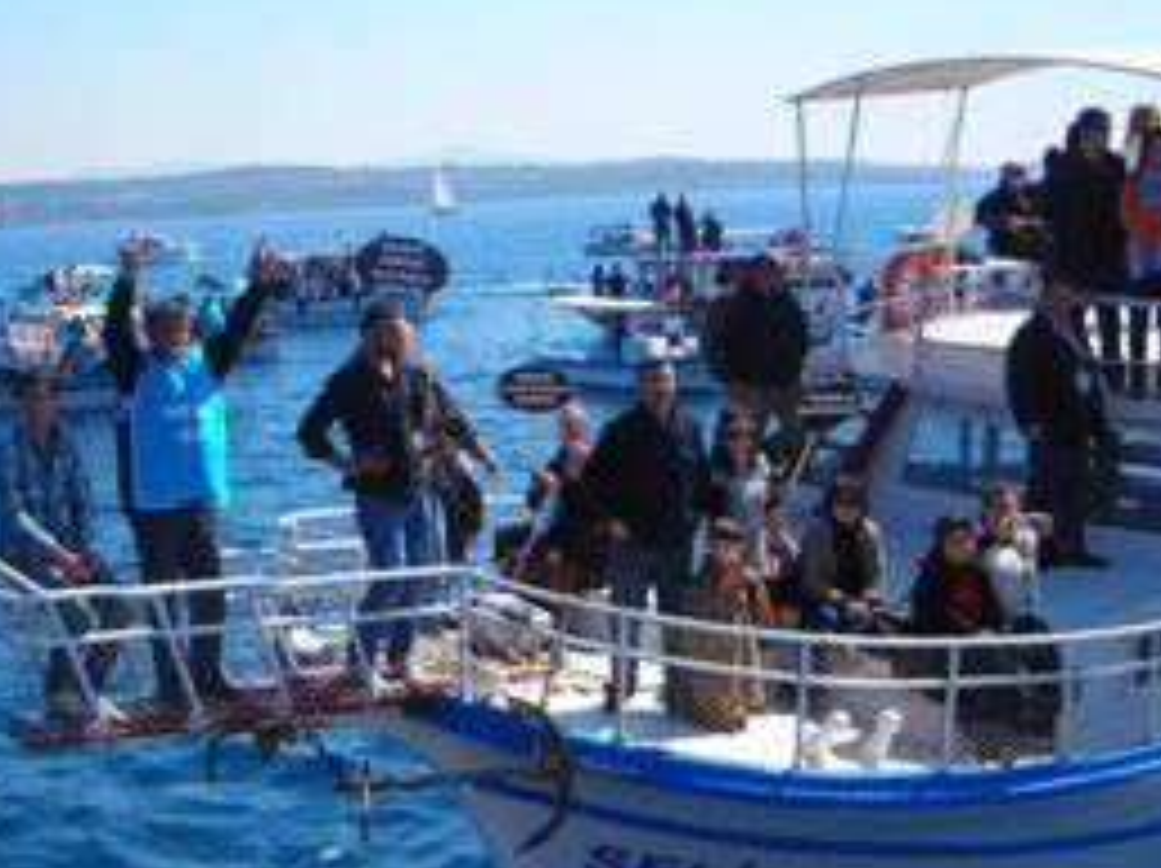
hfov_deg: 29.3
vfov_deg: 22.2
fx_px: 2212
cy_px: 481
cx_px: 405
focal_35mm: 66
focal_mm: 6.3
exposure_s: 1/186
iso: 50
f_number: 6.4
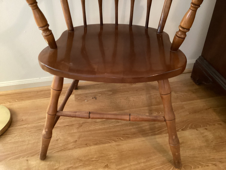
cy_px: 85
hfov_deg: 58.3
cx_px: 113
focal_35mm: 31
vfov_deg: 45.4
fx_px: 202
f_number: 2.4
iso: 640
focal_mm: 3.3
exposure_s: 1/25
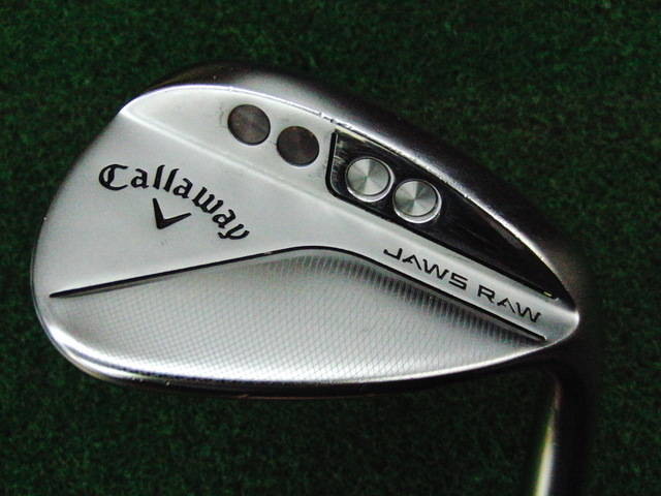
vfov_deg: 38.7
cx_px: 330
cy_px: 248
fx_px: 707
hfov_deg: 50.1
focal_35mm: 37
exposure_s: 1/800
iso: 3200
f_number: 3.6
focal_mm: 6.42
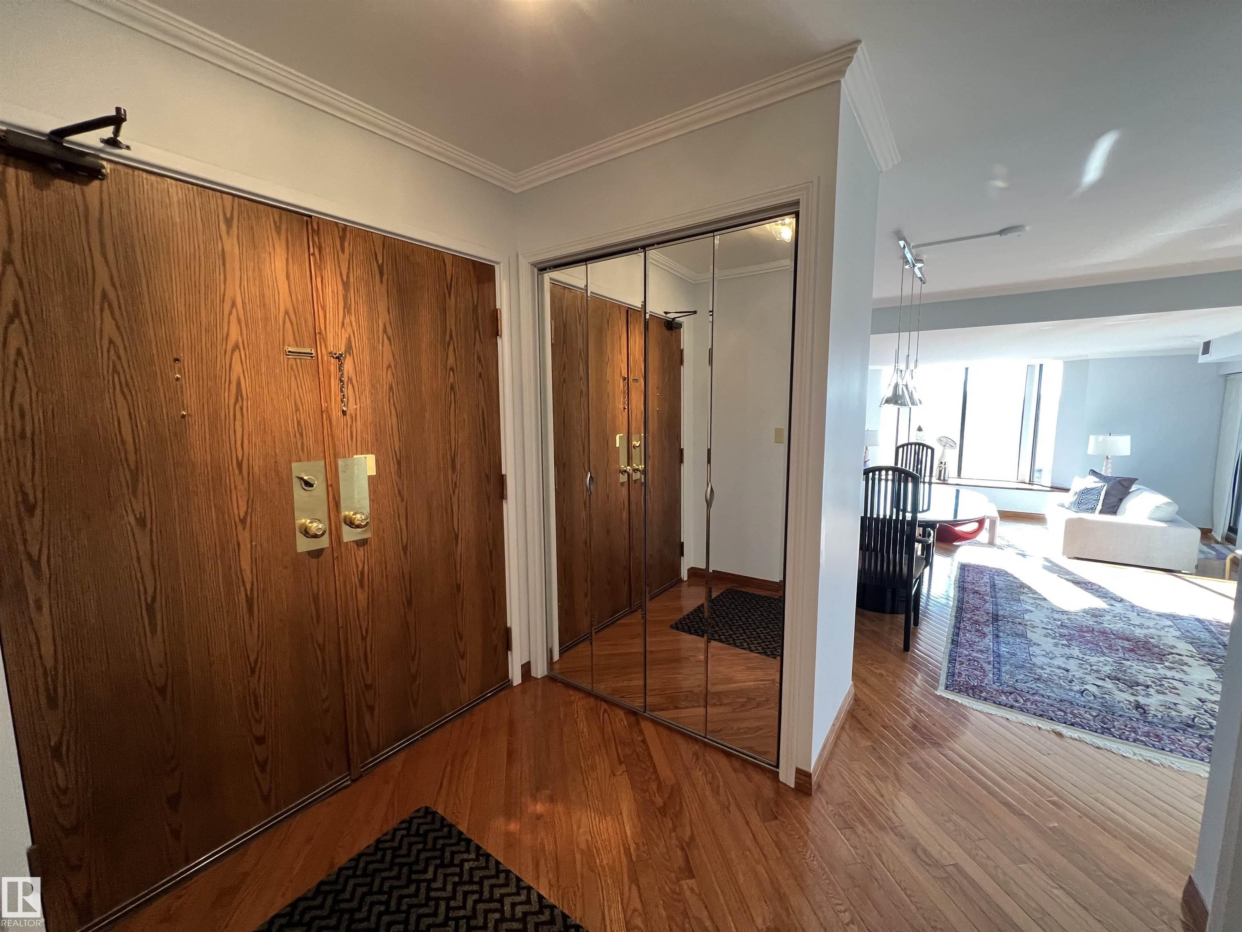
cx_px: 621
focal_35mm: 13
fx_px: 466
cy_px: 466
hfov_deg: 106.2
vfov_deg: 89.9
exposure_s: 1/60
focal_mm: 1.57
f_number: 1.8
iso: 250
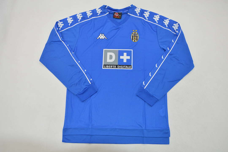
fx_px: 171
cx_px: 114
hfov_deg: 67.4
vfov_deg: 47.8
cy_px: 76
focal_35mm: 27
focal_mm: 18
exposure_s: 1/200
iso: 400
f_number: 8
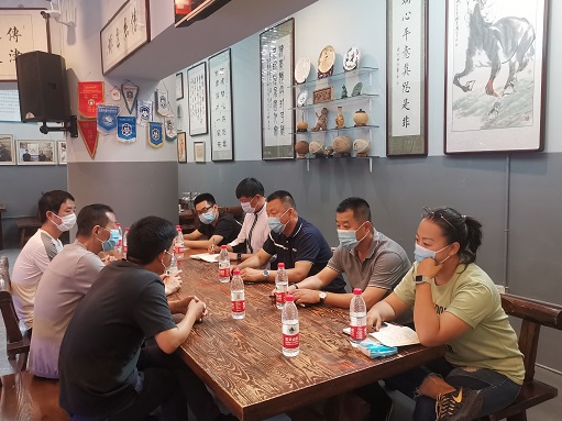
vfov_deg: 48.2
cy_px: 200
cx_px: 279
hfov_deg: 61.7
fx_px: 471
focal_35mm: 29
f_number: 1.8
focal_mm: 4.75
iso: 320
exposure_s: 1/50
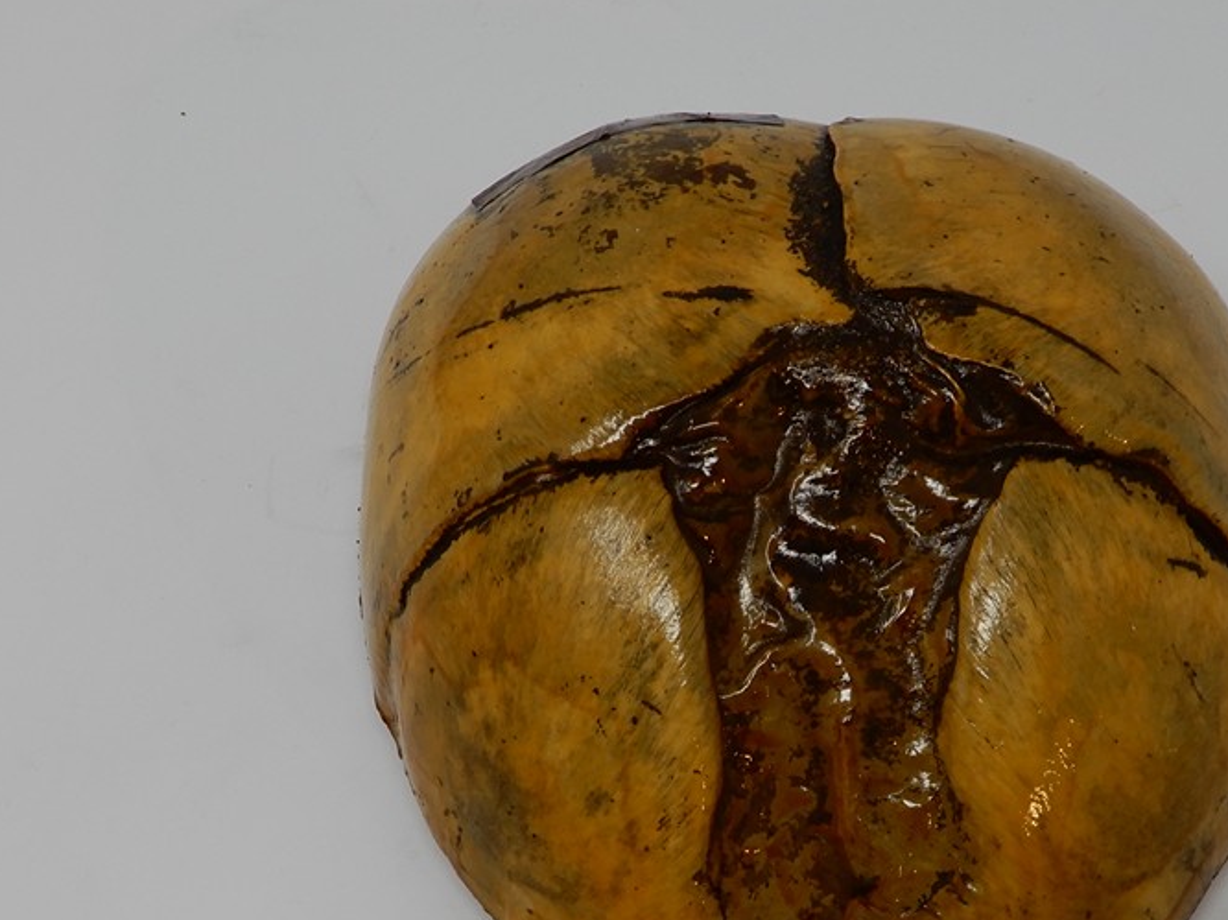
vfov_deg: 19.7
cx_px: 872
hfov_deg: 26.1
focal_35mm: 74
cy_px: 712
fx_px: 2624
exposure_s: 1/100
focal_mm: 6.8
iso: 80
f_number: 4
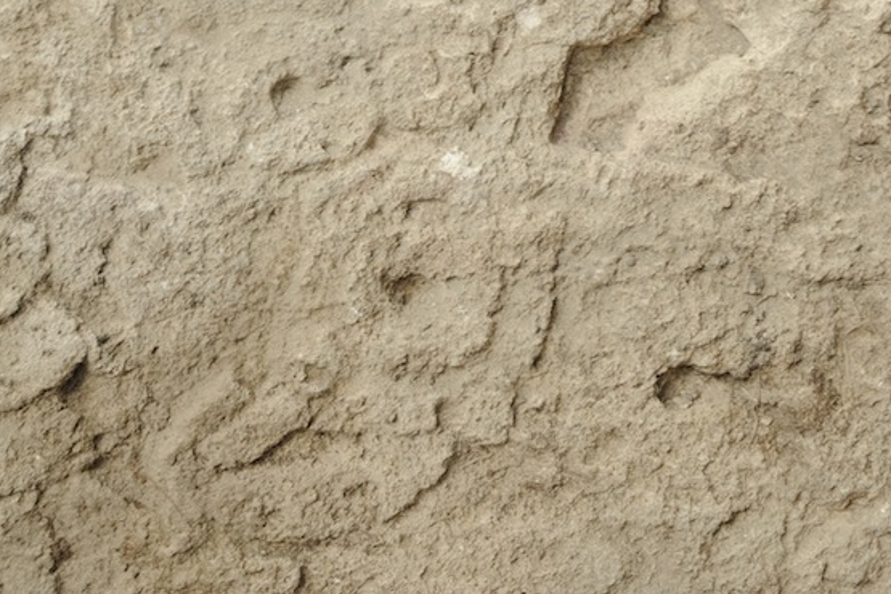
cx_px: 464
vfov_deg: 17.4
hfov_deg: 26.0
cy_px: 124
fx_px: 1930
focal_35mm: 78
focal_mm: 32
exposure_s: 1/30
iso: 400
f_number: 7.1
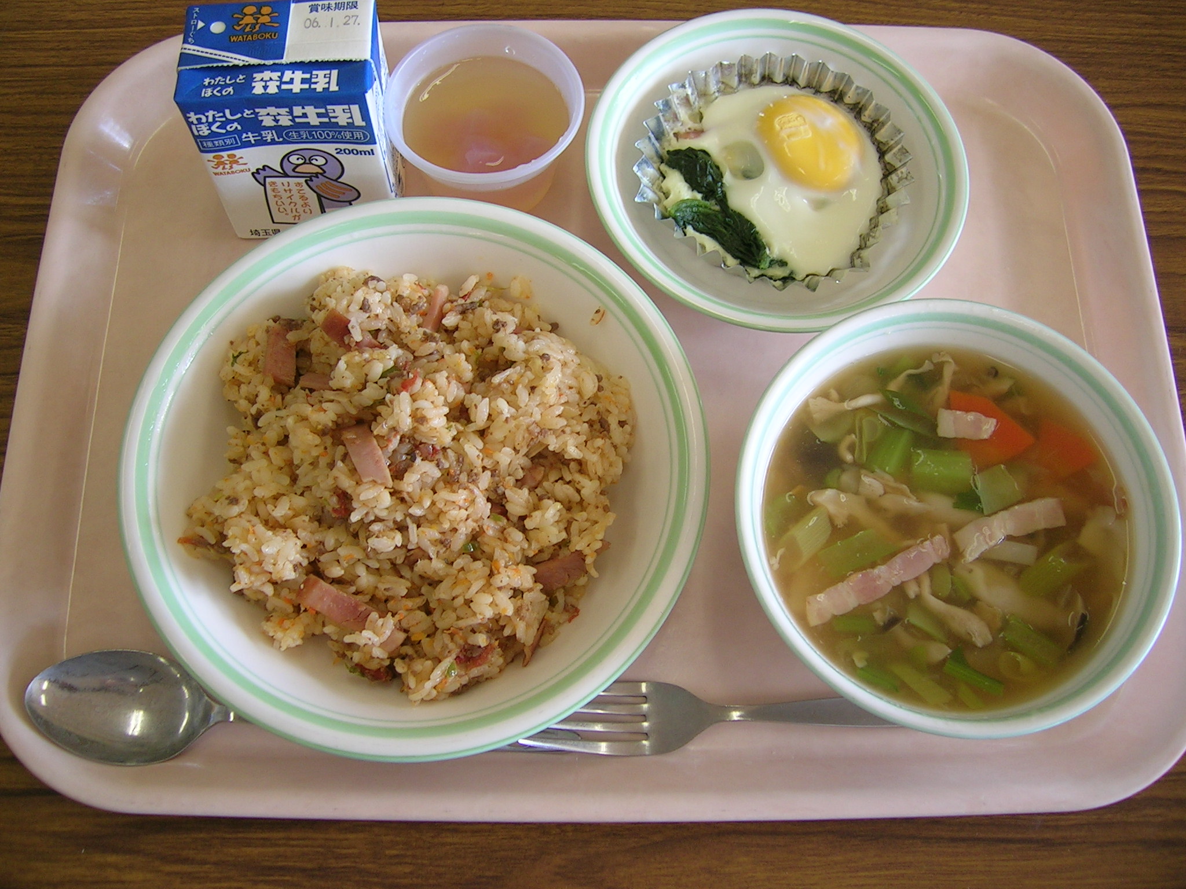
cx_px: 593
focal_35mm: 35
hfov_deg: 52.6
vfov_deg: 40.7
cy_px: 444
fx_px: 1199
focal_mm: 5.4
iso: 50
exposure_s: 1/53.9
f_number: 2.8
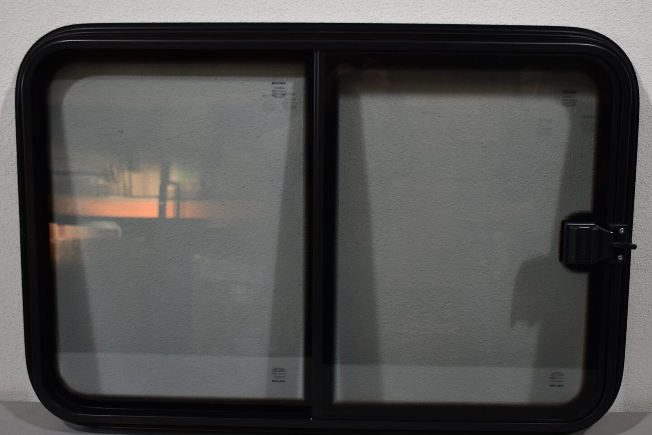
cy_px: 199
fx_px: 869
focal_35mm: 48
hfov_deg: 41.1
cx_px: 322
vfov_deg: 28.1
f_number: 3.5
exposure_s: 1/250
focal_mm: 18
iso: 500
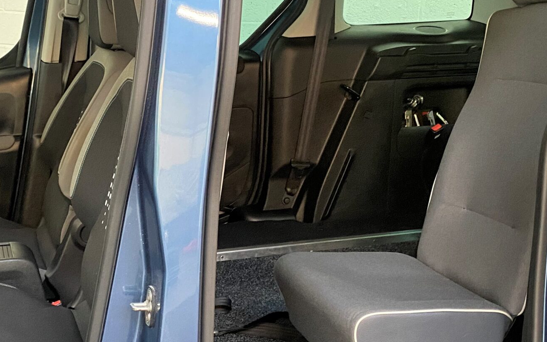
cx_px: 185
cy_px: 231
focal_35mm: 54
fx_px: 805
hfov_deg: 37.2
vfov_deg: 23.9
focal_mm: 4.25
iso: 500
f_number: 1.8
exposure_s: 1/50
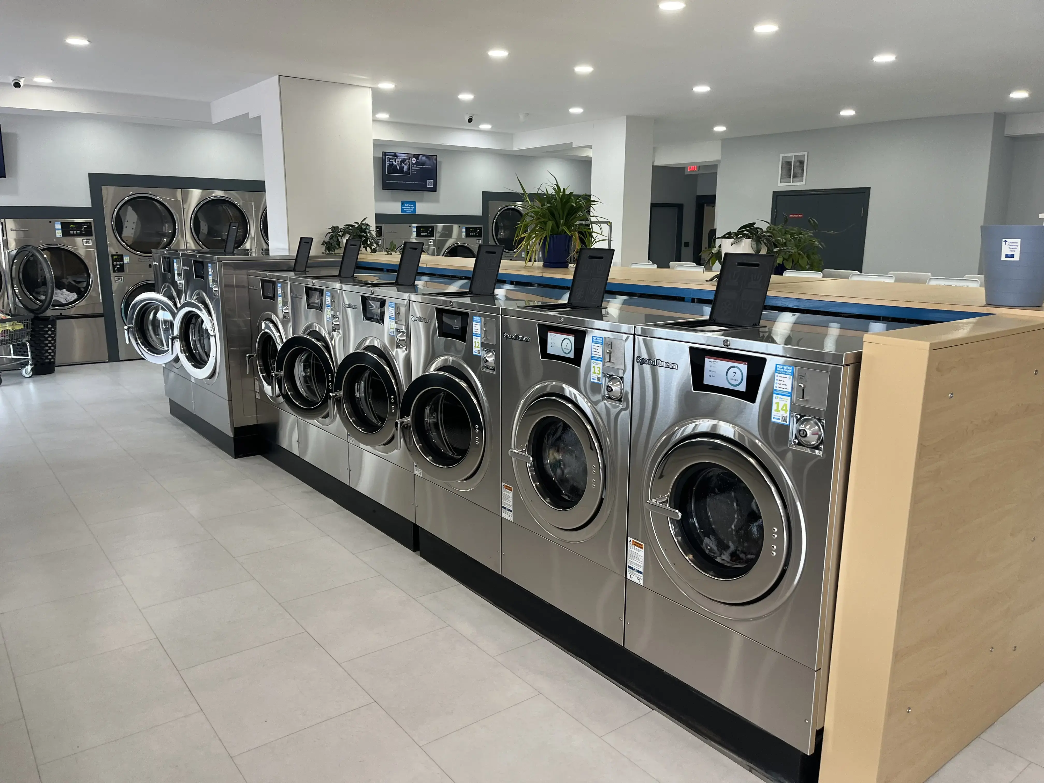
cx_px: 522
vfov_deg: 53.1
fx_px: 784
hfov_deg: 67.3
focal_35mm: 26
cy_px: 392
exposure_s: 1/120
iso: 100
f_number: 1.6
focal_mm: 5.1
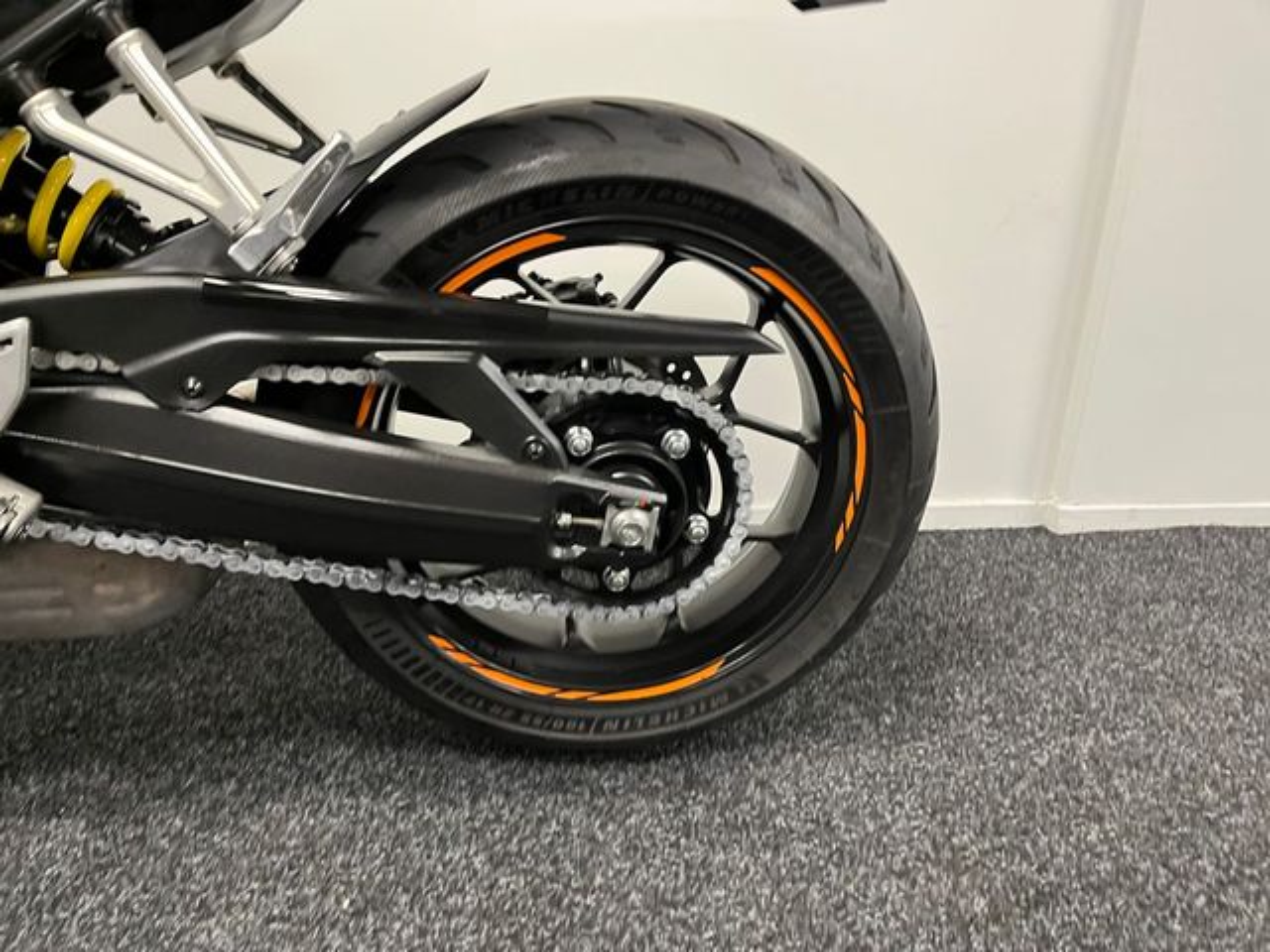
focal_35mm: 26
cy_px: 476
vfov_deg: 53.1
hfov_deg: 67.3
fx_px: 954
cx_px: 635
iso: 250
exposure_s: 1/50
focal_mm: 5.1
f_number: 1.6
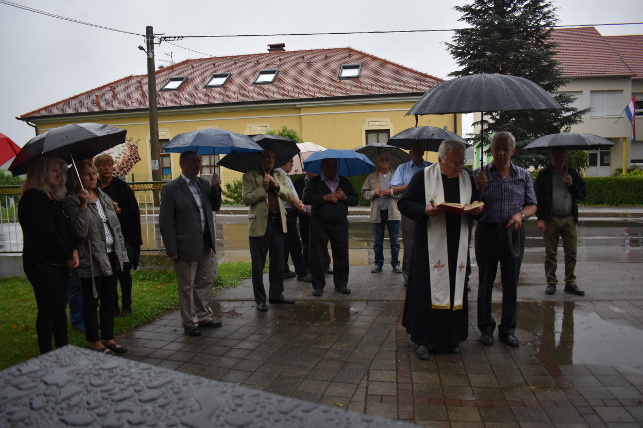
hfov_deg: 67.4
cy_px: 214
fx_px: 482
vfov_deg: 47.9
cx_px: 322
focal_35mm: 27
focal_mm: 18
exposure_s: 1/250
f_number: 4
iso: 400
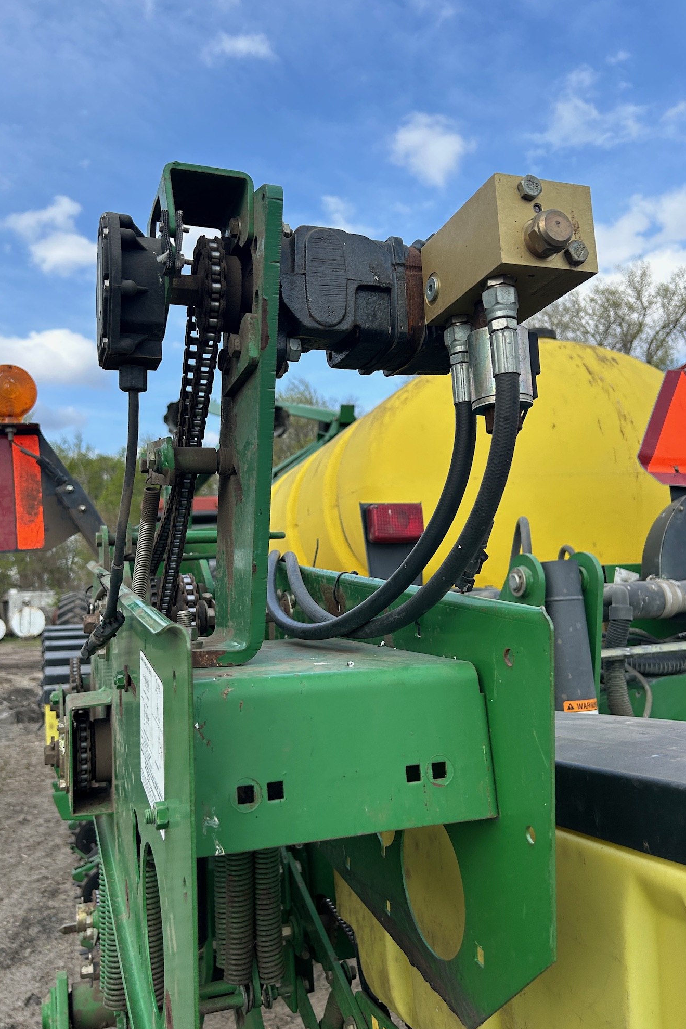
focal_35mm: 28
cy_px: 506
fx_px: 800
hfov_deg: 46.4
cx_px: 314
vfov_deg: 65.5
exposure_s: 1/2252
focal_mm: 5.7
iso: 50
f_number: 1.5
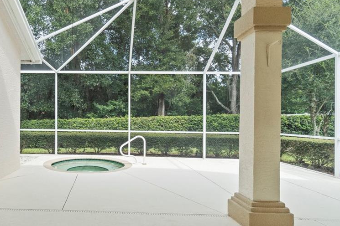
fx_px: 214
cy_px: 120
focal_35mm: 23
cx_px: 112
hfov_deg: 74.4
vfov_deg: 55.7
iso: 320
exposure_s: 1/200
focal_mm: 11
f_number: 8
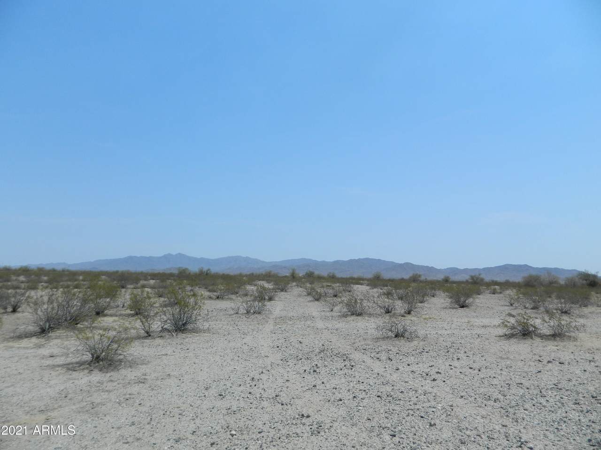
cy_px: 225
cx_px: 300
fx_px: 434
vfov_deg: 54.9
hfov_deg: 69.4
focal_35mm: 25
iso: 80
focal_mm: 4.5
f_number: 8.7
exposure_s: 1/200
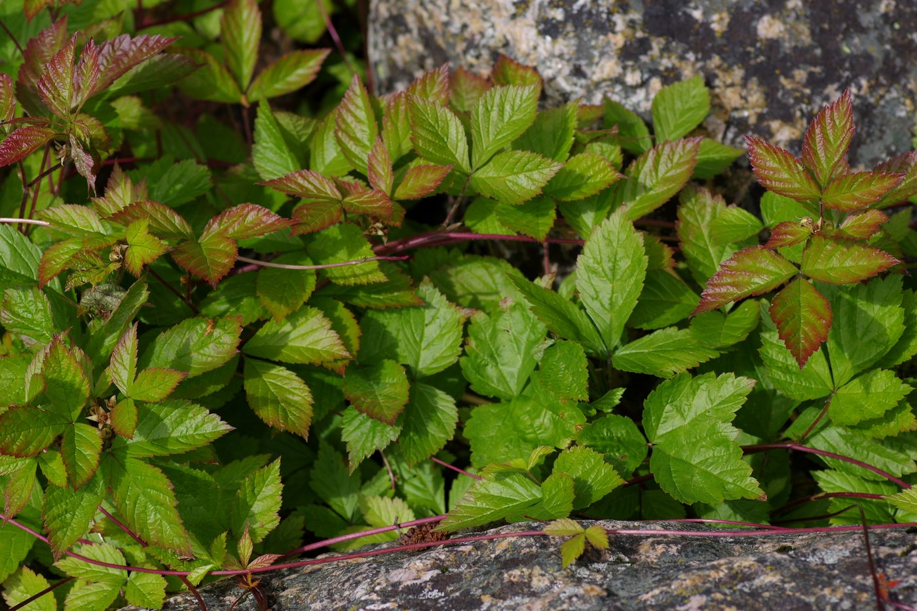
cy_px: 306
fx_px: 3820
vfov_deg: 9.1
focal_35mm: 150
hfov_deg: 13.7
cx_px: 458
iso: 100
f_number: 5.6
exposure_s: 1/500
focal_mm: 100
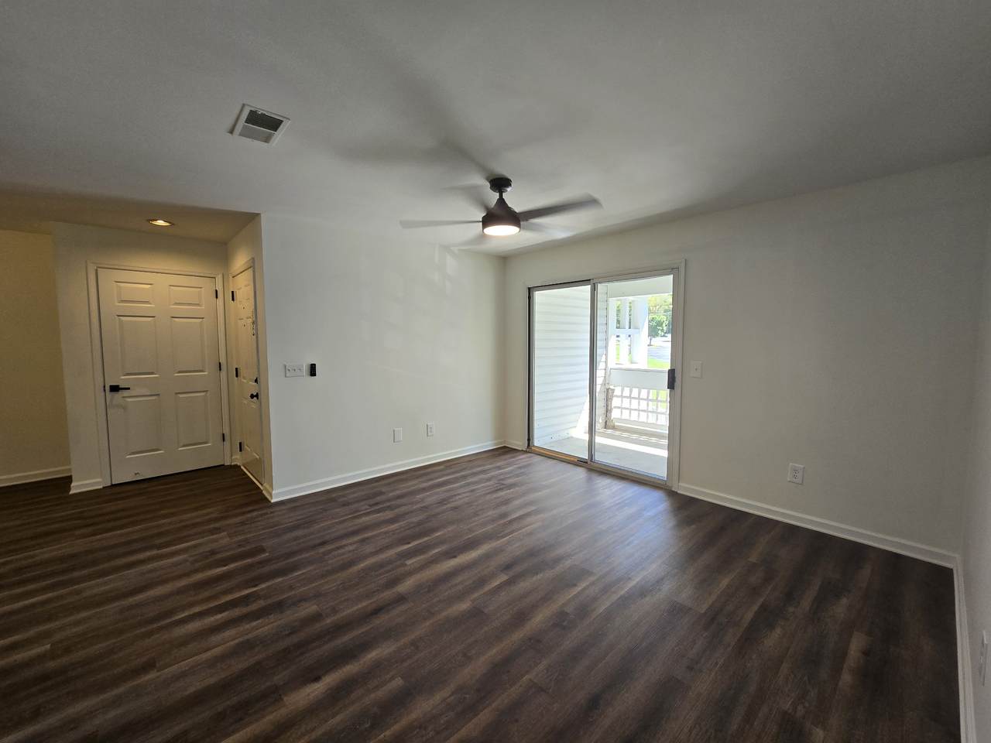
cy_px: 372
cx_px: 496
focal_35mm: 13
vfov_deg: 89.9
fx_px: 372
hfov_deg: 106.2
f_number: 2.2
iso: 80
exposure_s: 1/60
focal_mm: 2.2
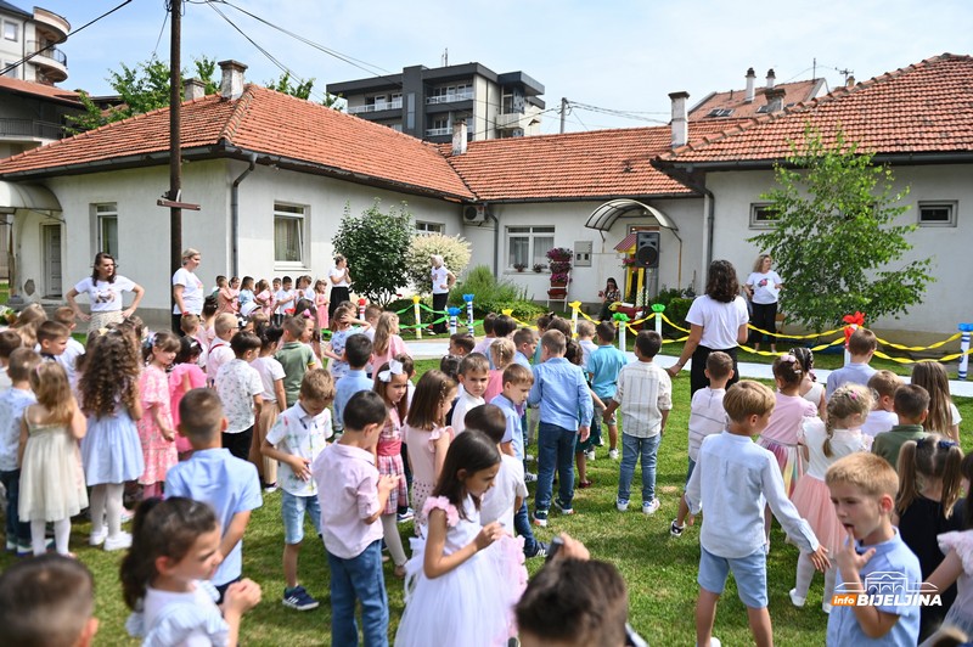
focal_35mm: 24
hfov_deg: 73.8
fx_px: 648
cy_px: 324
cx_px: 486
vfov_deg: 53.1
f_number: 2.8
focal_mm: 24
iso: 320
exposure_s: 1/6400
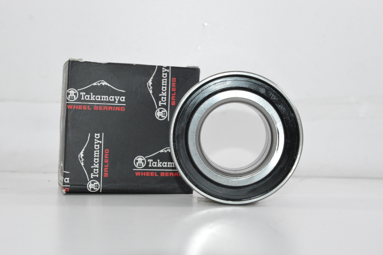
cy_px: 128
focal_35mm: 78
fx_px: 829
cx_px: 192
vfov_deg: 17.5
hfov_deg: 26.0
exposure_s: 1/125
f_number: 10
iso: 3200
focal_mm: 52
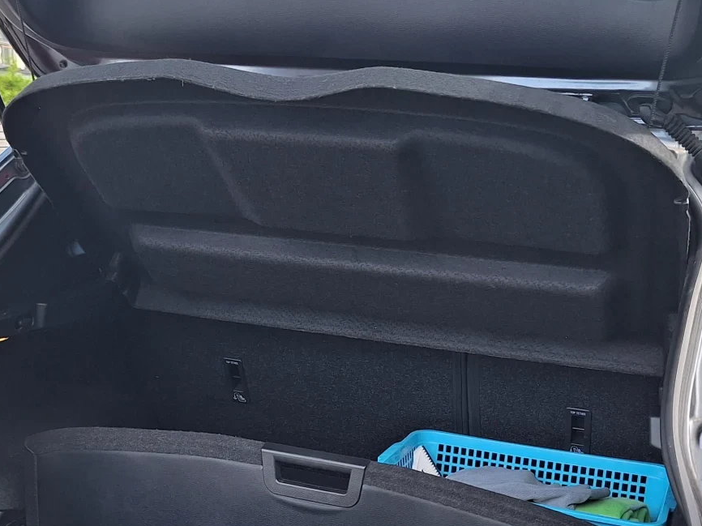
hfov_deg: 37.4
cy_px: 394
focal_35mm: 51
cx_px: 306
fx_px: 1034
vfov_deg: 28.1
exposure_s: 1/496
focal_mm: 5.54
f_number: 1.8
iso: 40
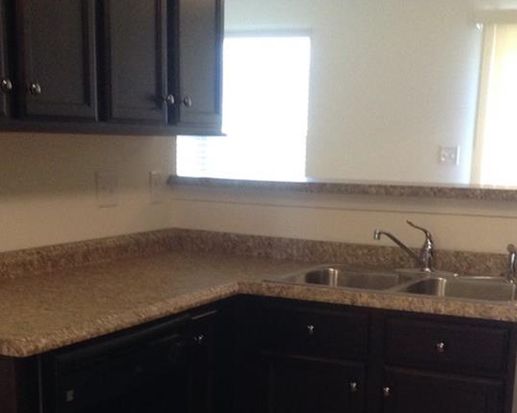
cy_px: 353
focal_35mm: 61
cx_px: 277
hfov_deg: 31.0
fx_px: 933
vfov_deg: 24.4
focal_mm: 3.3
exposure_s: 1/25
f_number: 2.4
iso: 125
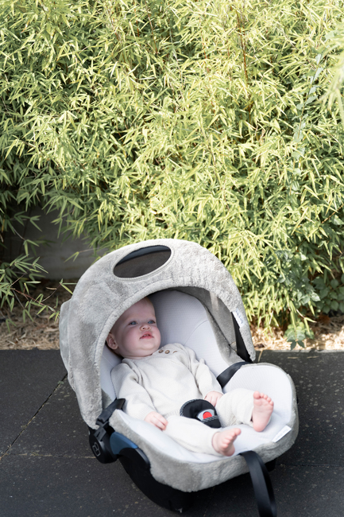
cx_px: 172
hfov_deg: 24.6
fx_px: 789
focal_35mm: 55
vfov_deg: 36.3
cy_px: 258
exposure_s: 1/2000
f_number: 2.8
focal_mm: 55
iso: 400
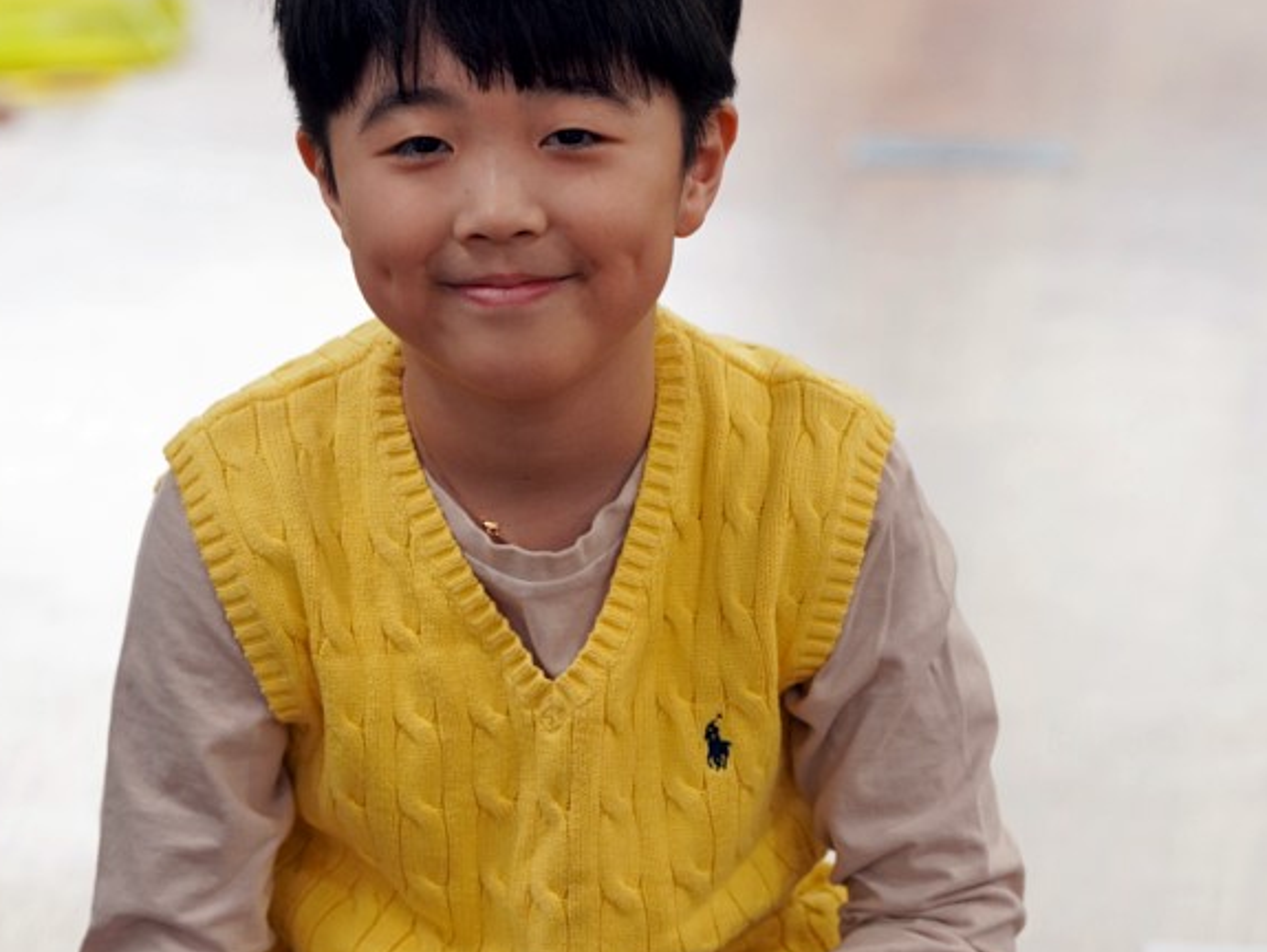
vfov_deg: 7.2
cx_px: 535
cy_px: 405
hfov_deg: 9.6
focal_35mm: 206
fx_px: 7545
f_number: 4
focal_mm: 137
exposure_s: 1/160
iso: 1250
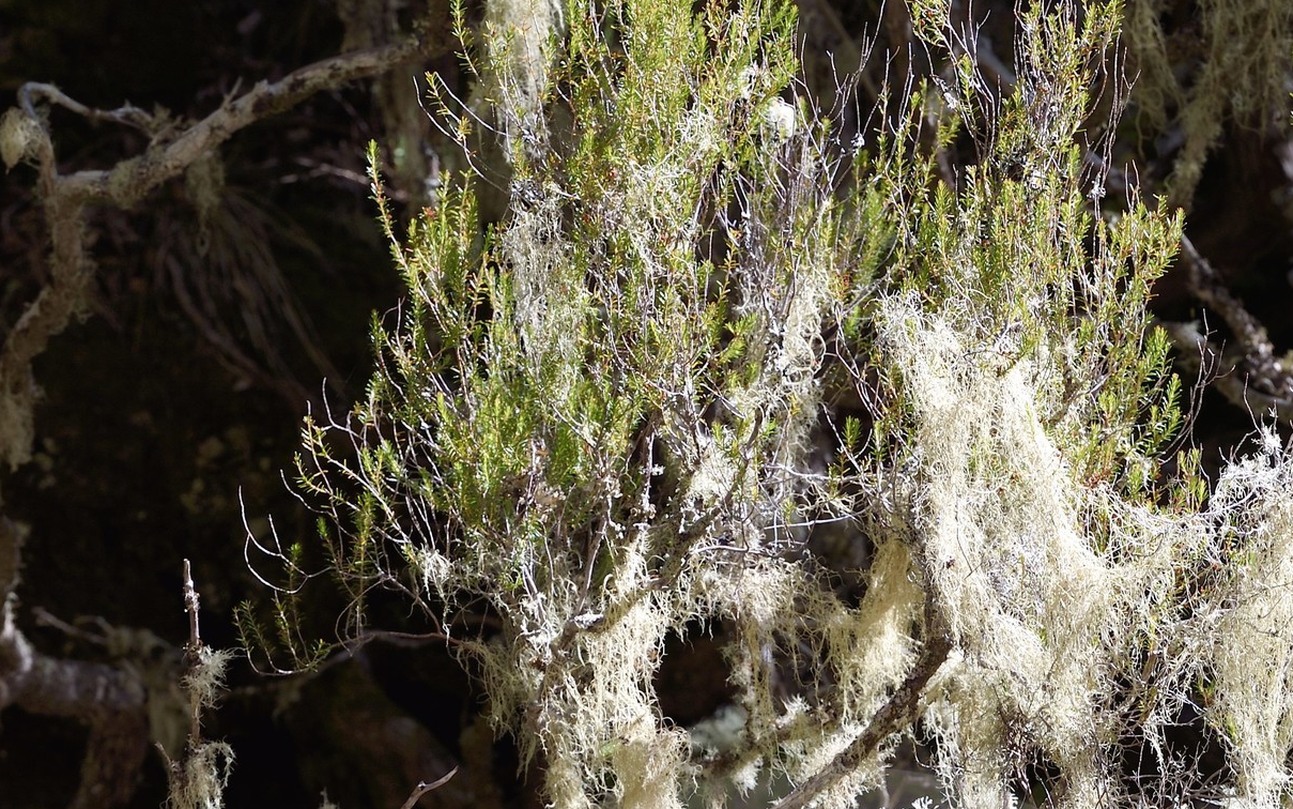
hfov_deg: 8.6
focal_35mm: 243
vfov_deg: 5.4
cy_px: 1266
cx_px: 833
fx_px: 8564
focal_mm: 120
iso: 200
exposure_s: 1/160
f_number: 9
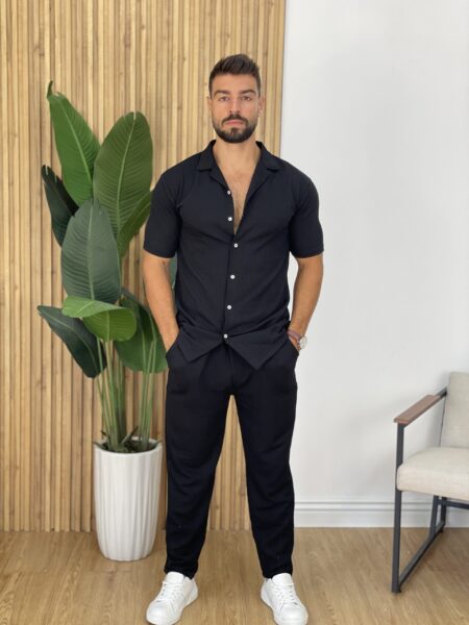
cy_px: 312
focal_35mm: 52
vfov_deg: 36.8
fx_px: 939
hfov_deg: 28.0
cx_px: 234
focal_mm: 6
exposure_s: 1/100
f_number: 2
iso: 50
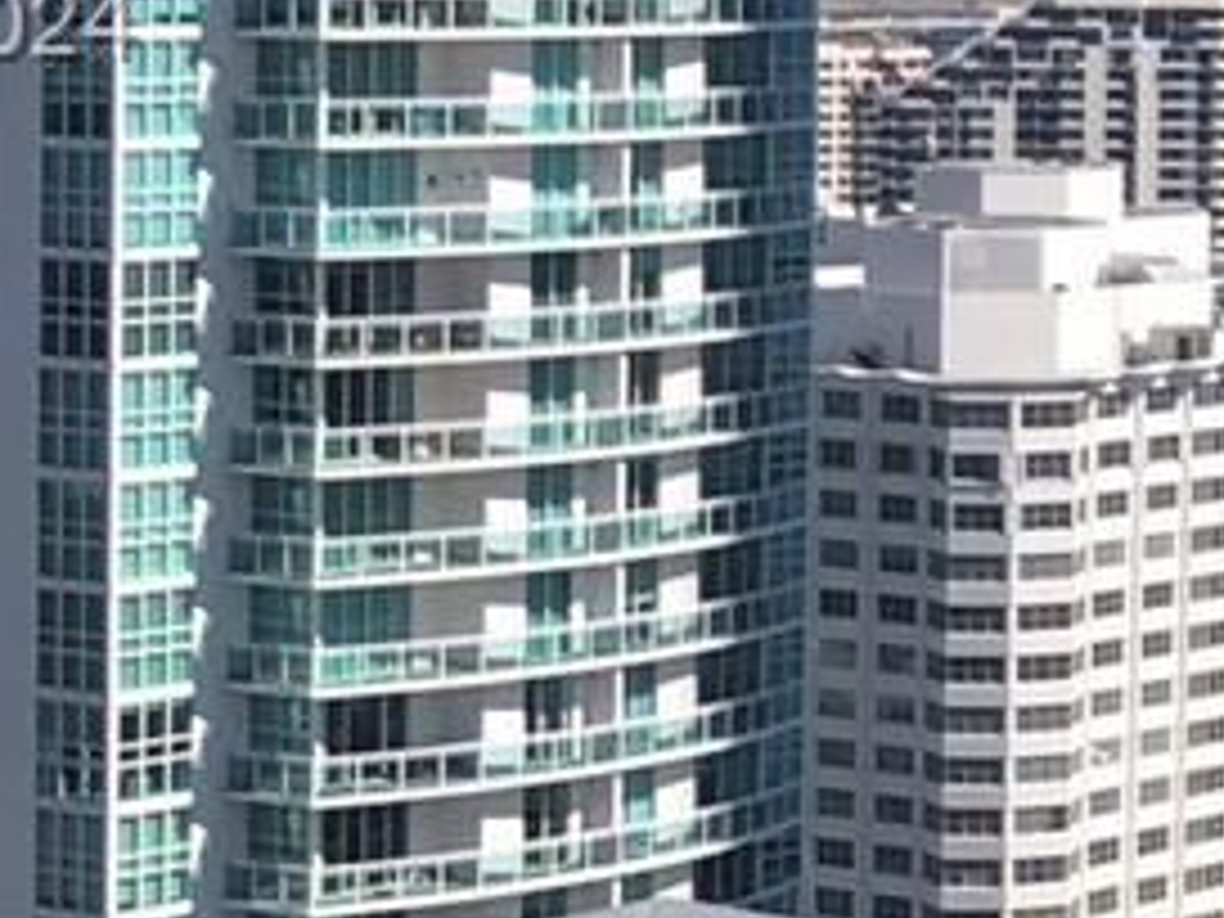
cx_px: 2295
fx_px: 5834
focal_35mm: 165
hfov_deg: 11.1
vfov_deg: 8.9
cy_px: 32
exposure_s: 1/2433
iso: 20
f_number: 1.8
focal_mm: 3.99
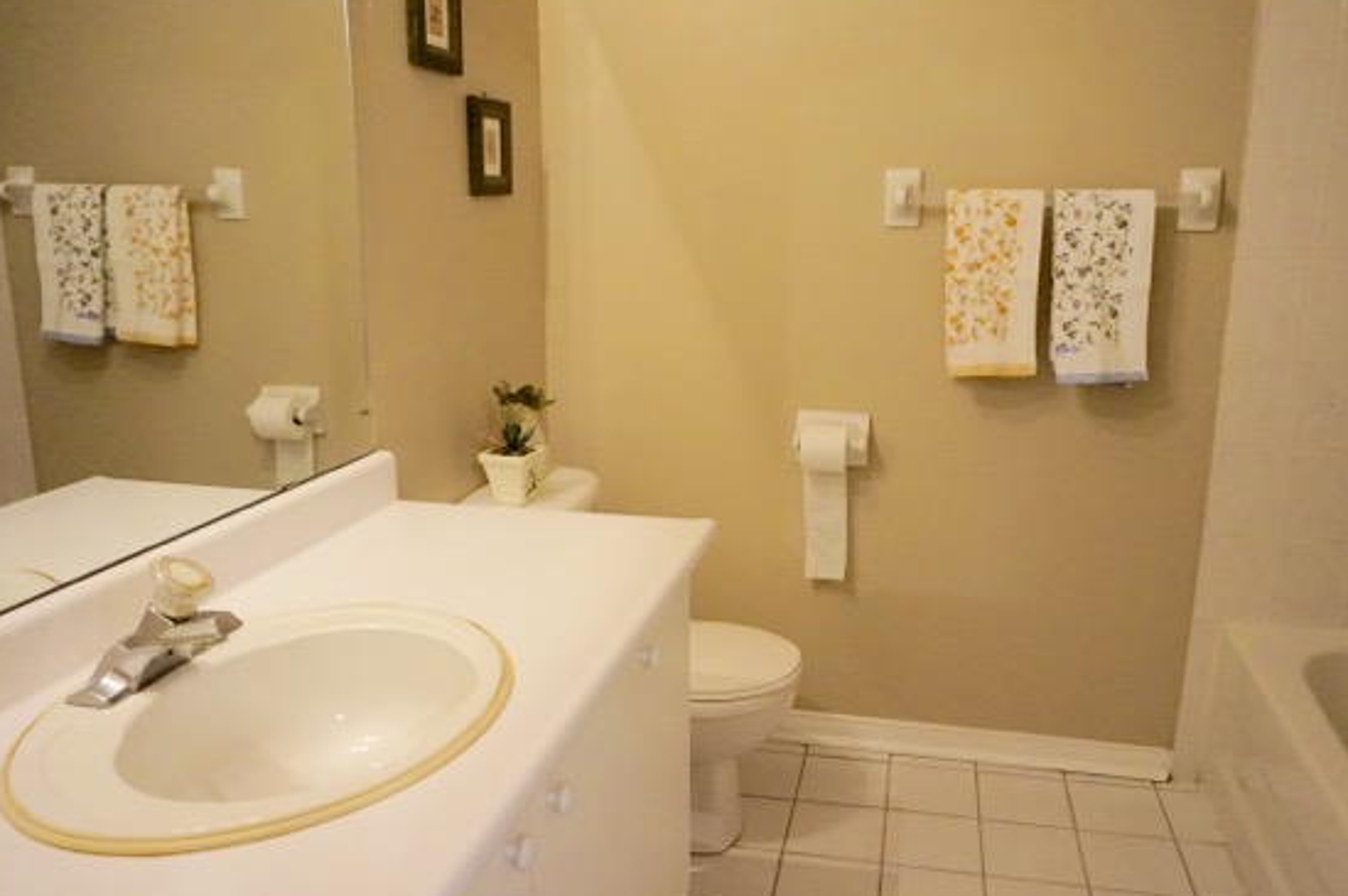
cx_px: 722
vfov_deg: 46.3
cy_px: 452
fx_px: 1047
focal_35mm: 28
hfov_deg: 65.4
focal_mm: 16
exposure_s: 1/125
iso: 3200
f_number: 3.5
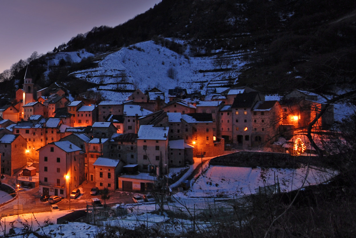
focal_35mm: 33
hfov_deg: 49.0
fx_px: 331
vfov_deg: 39.4
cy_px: 103
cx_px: 22
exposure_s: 3.6
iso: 125
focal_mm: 11.5
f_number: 7.1
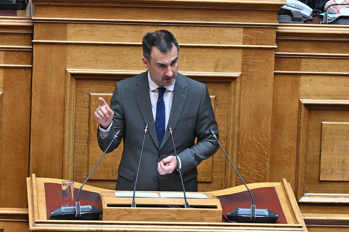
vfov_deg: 4.4
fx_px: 3053
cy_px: 116
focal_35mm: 315
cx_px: 174
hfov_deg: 6.5
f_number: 5.6
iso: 3200
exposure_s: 1/250
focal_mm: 210
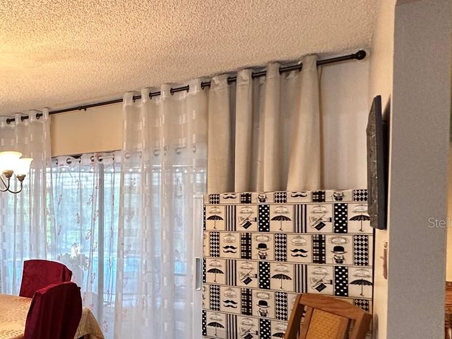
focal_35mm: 32
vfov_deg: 43.6
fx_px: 418
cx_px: -28
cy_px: 222
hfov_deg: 45.1
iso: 200
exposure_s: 1/60
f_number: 2.2
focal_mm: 2.22
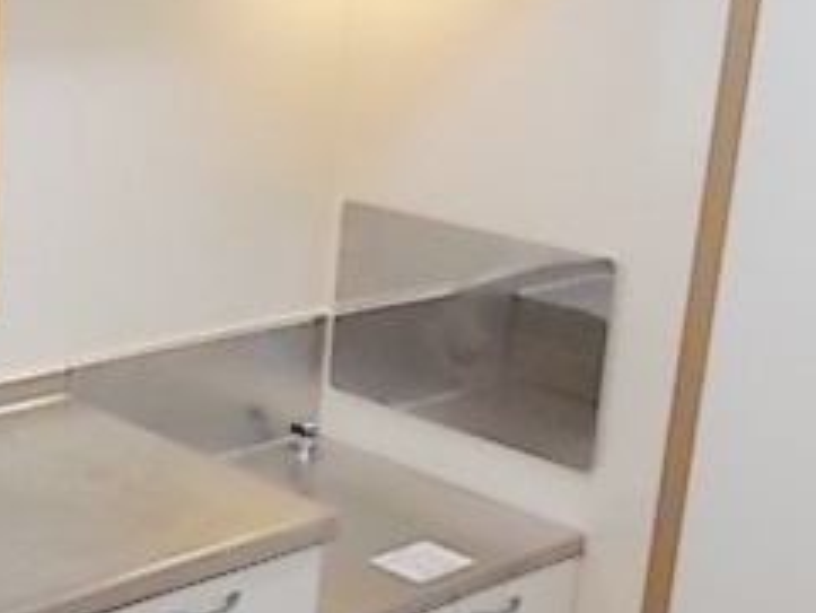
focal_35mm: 69
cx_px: -17
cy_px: 301
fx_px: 1627
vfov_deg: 21.3
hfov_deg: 26.5
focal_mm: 4.6
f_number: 3.2
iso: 125
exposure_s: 1/25
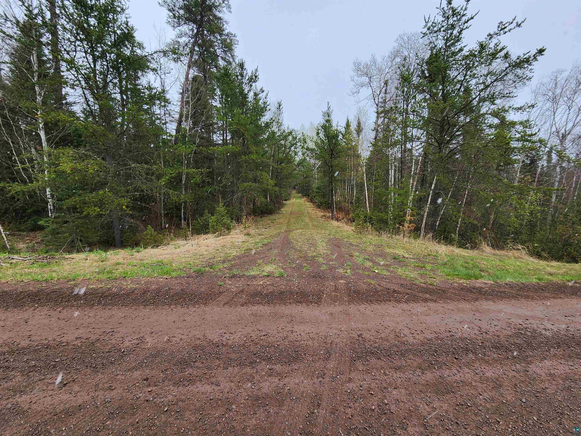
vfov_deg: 89.9
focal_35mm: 13
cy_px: 218
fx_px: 218
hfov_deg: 106.2
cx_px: 290
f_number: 2.2
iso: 50
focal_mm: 2.2
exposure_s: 1/385
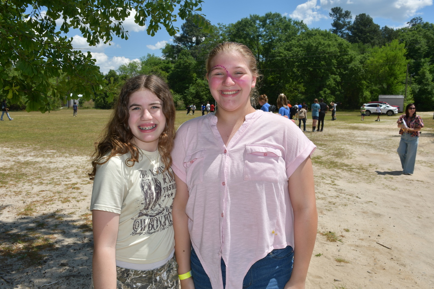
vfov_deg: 40.0
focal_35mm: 33
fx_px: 398
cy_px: 144
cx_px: 217
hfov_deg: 57.2
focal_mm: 22
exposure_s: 1/250
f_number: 11
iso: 100
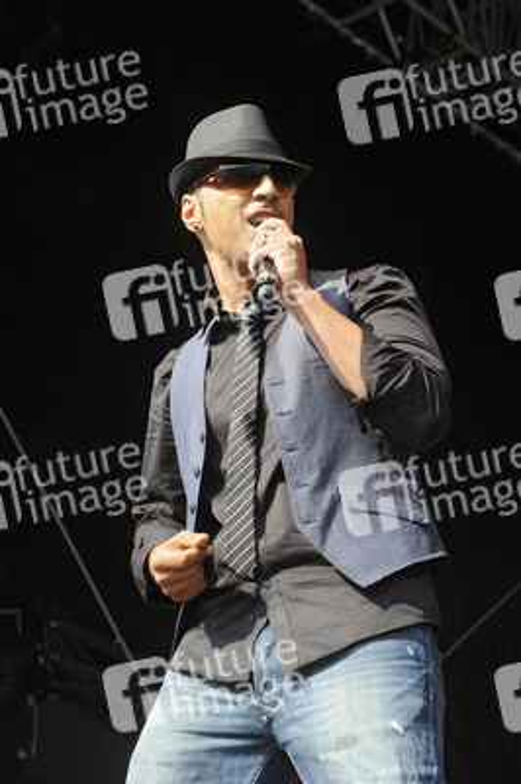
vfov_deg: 22.6
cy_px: 392
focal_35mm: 90
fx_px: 1957
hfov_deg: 15.2
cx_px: 260
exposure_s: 1/320
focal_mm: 90
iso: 640
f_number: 9
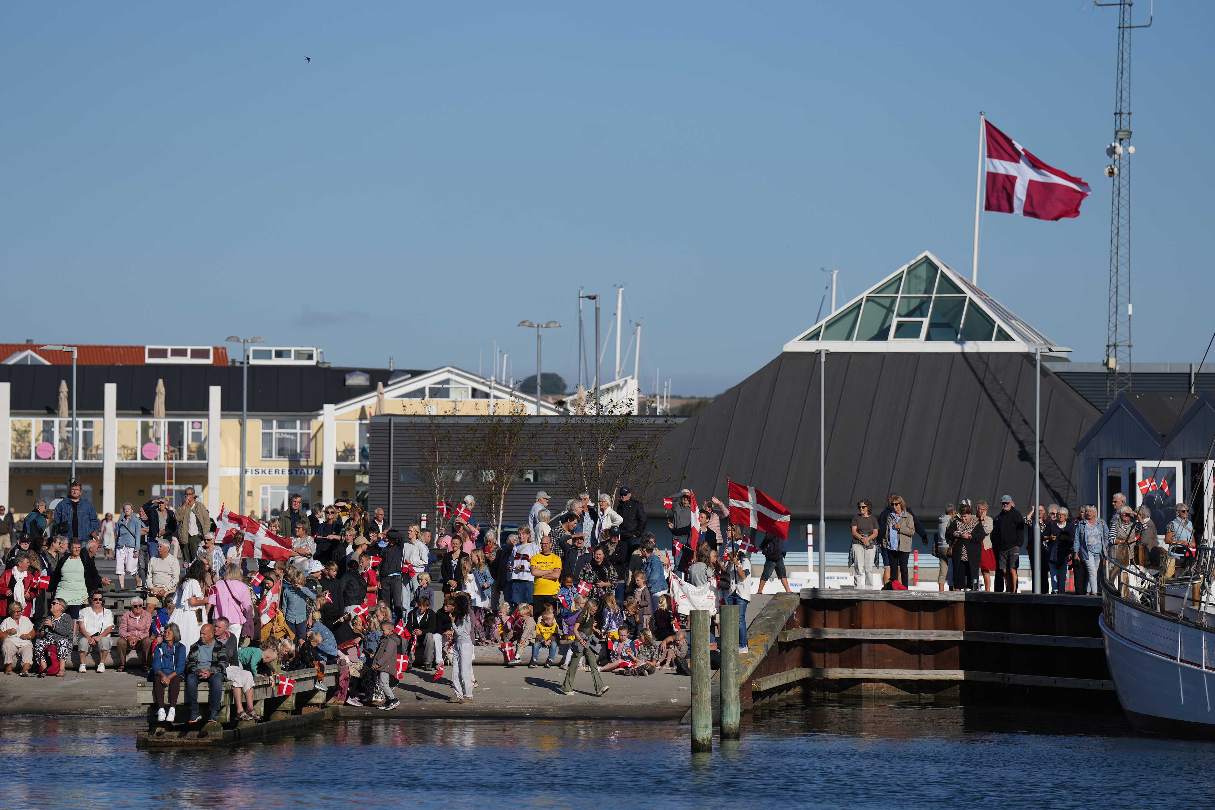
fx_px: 6749
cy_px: 405
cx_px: 608
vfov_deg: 6.9
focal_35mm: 200
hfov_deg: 10.3
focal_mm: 200
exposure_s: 1/2500
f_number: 4
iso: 100
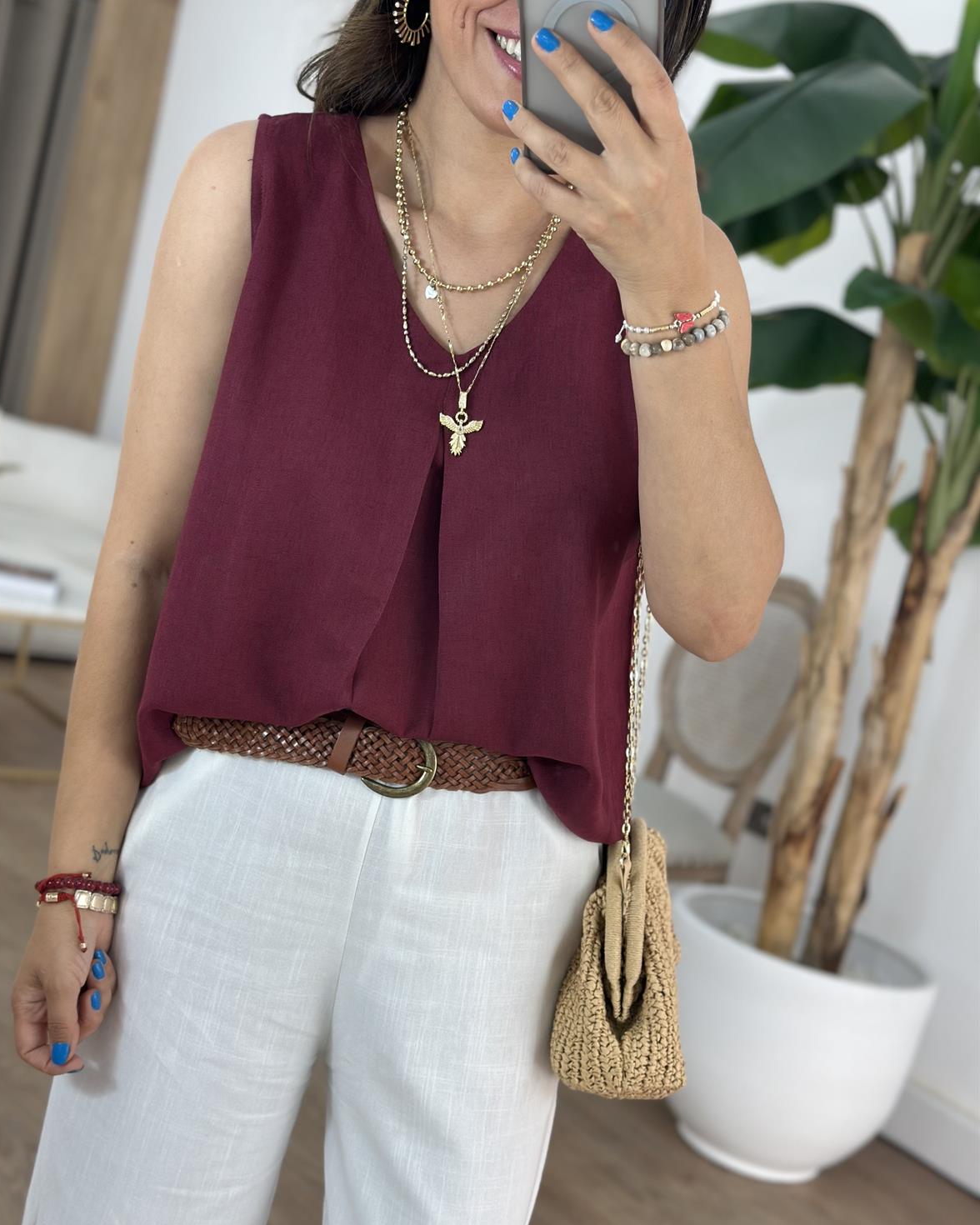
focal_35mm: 51
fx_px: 1849
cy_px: 640
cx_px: 481
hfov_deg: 29.7
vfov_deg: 36.6
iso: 80
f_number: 1.78
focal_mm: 6.86
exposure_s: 1/100
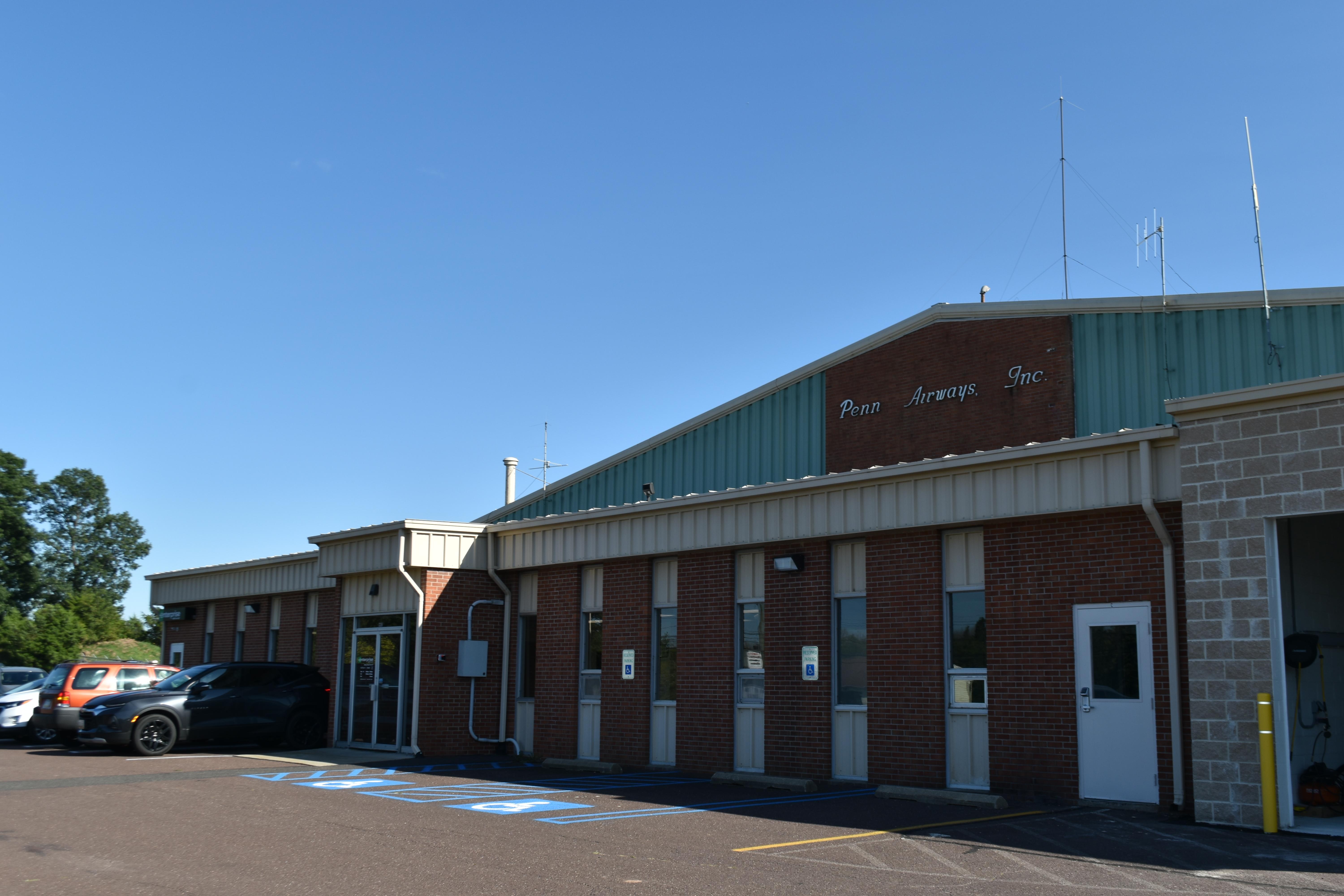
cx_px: 672
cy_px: 448
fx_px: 1344
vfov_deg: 36.9
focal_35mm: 36
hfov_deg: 53.1
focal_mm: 24
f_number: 8
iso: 100
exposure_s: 1/200
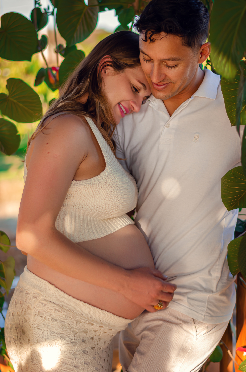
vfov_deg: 27.0
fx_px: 772
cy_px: 186
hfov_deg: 18.1
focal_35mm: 75
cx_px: 123
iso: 100
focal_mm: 50
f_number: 1.8
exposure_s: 1/500
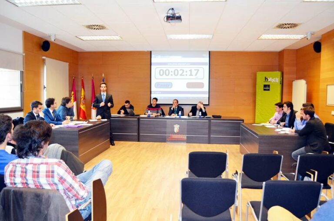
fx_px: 264
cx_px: 167
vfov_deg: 45.5
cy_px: 110
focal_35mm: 28
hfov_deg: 64.6
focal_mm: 19
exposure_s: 1/60
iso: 640
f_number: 3.5
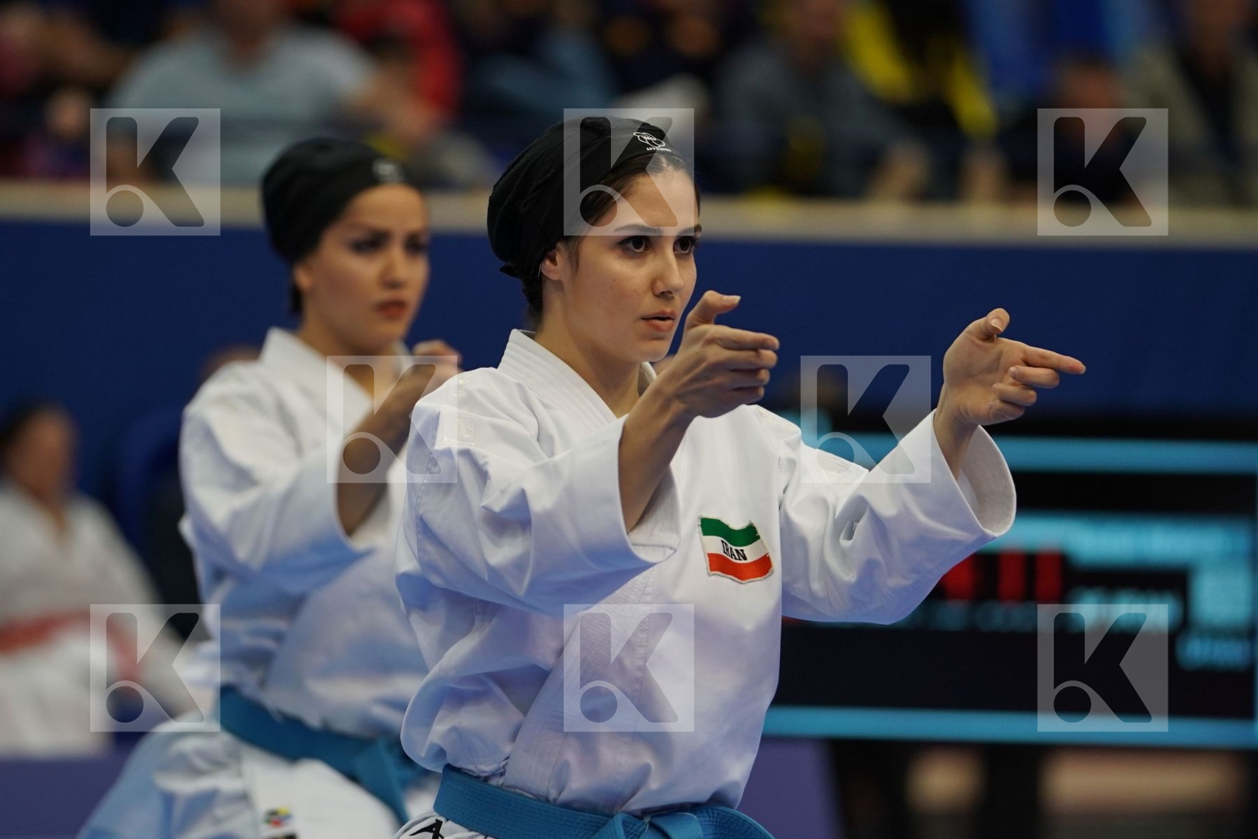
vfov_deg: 4.6
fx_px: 10483
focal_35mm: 300
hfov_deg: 6.9
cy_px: 420
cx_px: 629
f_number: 2.8
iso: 1000
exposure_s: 1/500
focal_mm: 200
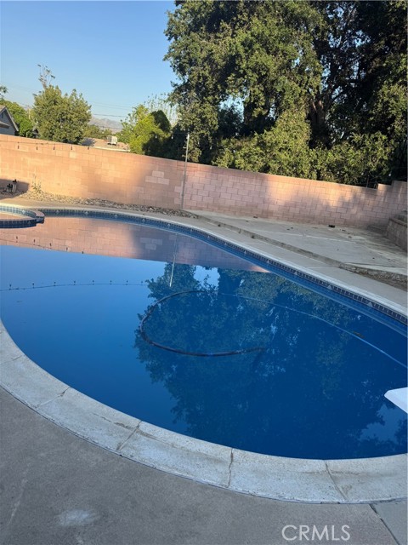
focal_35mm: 24
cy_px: 272
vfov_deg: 71.6
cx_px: 204
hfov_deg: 56.8
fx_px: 377
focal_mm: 6.76
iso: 80
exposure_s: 1/1094
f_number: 1.78
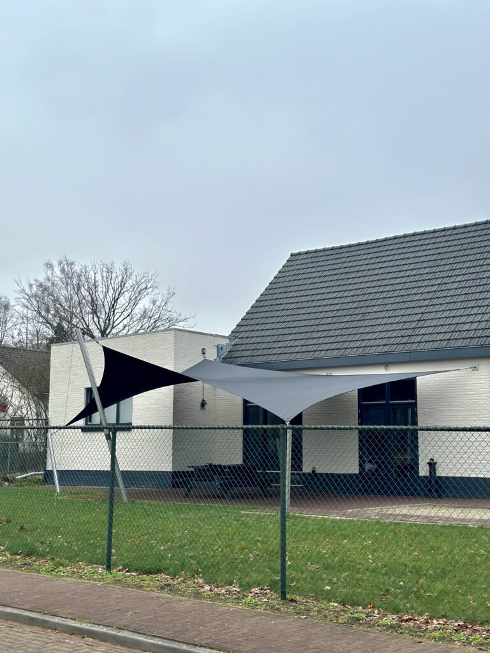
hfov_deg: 30.3
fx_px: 906
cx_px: 245
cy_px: 326
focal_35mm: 48
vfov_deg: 39.7
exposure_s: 1/1992
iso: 80
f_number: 1.78
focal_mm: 6.86
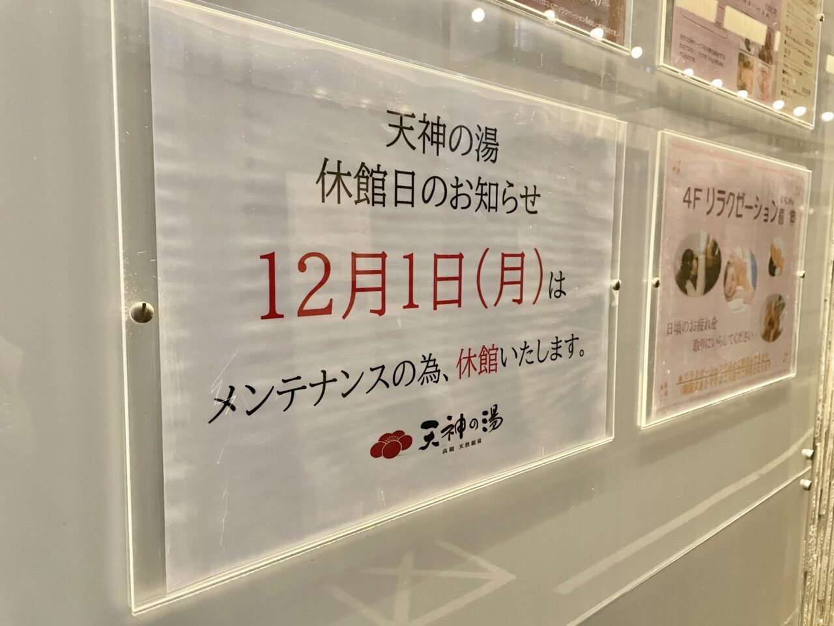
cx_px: 417
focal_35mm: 26
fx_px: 626
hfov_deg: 67.3
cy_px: 313
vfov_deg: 53.1
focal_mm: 4.2
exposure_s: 1/40
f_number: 1.6
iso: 500
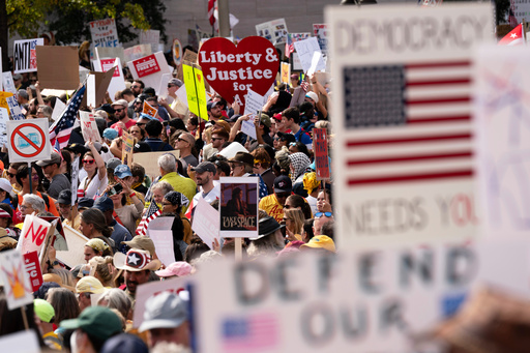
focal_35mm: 165
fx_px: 2428
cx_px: 265
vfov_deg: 8.3
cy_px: 176
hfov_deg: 12.5
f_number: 5
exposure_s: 1/1000
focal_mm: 165
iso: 100
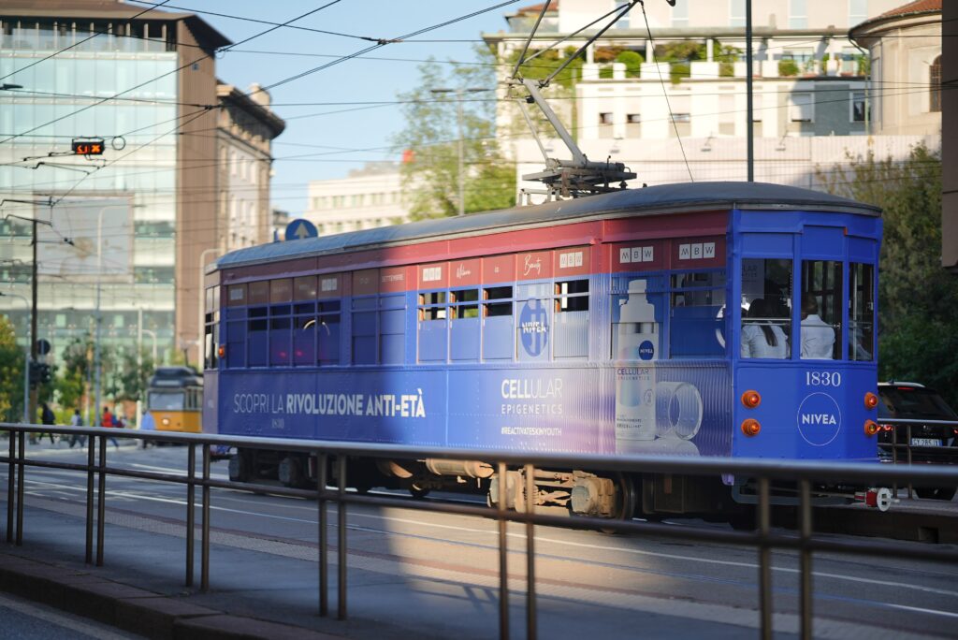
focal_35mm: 85
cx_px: 479
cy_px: 320
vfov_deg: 16.1
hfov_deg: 23.9
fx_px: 2263
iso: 200
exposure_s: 1/8000
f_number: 1.4
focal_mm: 85
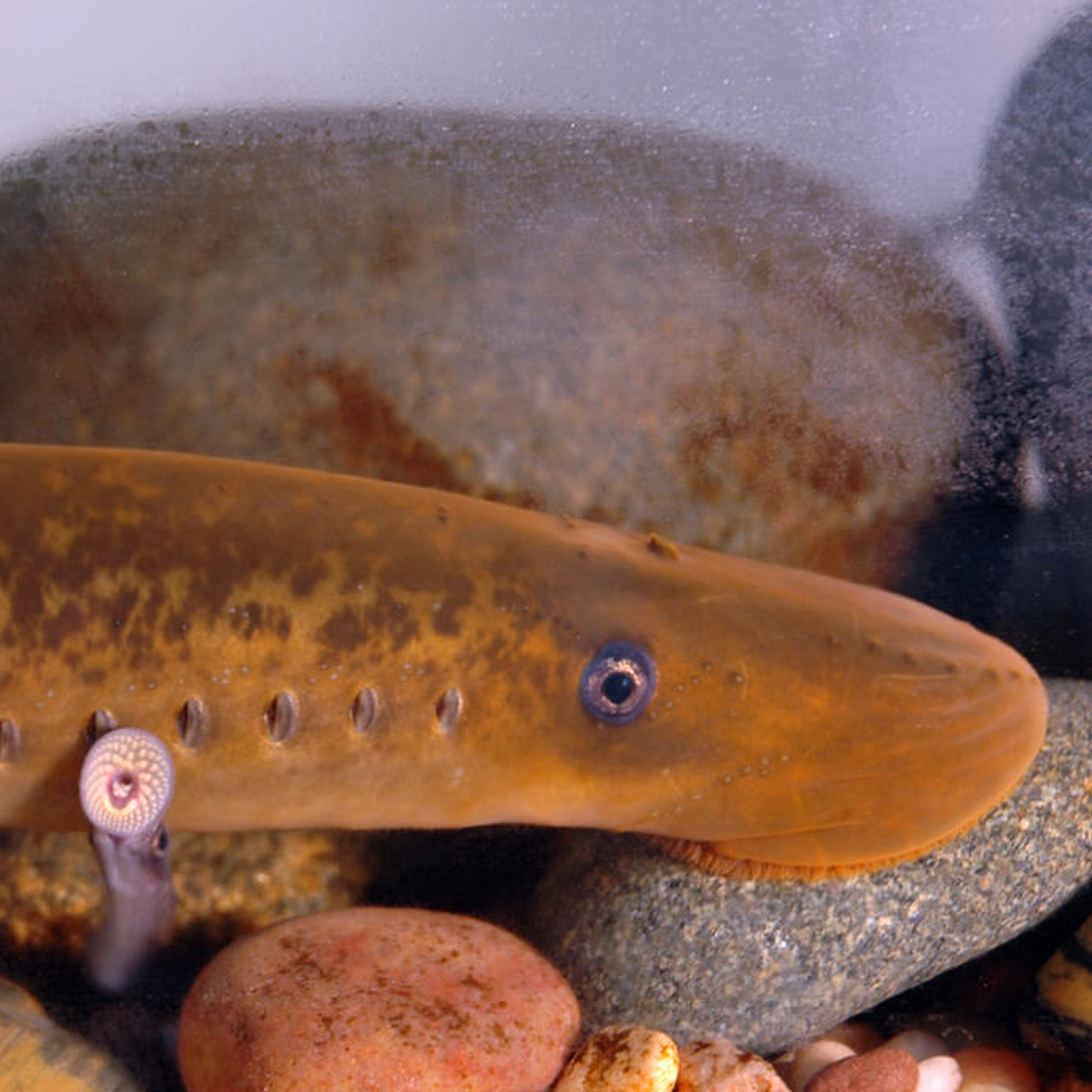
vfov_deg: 14.6
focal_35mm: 119
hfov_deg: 14.5
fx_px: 4247
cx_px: 92
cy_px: 600
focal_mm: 48
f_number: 4.5
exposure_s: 1/10
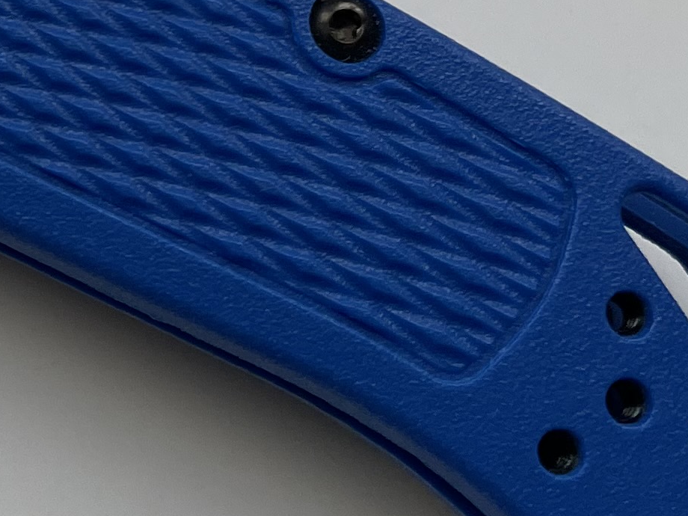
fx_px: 2266
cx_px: -595
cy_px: -93
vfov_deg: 12.7
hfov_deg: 14.8
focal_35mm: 114
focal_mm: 4.2
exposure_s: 1/120
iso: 64
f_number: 1.6
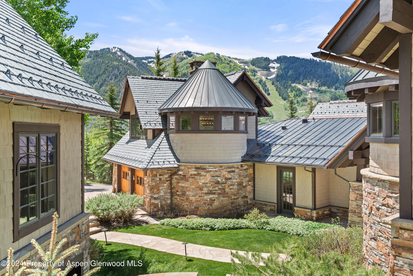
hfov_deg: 54.4
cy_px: 138
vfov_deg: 37.9
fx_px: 402
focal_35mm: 35
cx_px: 206
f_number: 7.1
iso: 100
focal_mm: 35
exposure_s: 1/50
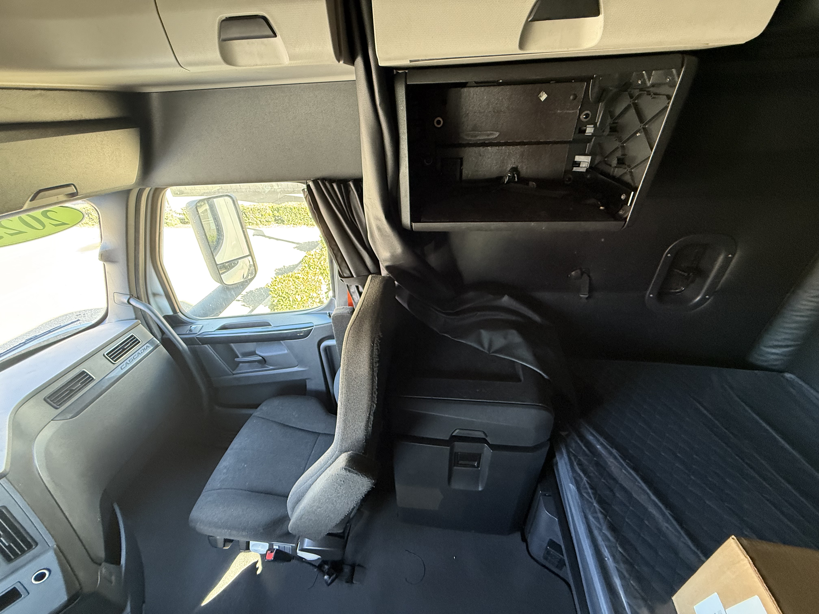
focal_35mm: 14
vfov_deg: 85.7
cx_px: 410
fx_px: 331
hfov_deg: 102.1
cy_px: 307
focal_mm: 2.22
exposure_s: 1/60
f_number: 2.2
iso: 400
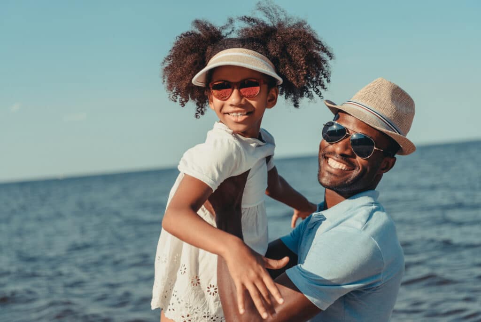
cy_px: 161
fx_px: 775
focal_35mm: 58
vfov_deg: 23.4
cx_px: 240
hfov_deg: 34.5
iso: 100
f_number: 3.2
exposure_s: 1/2000
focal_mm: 58
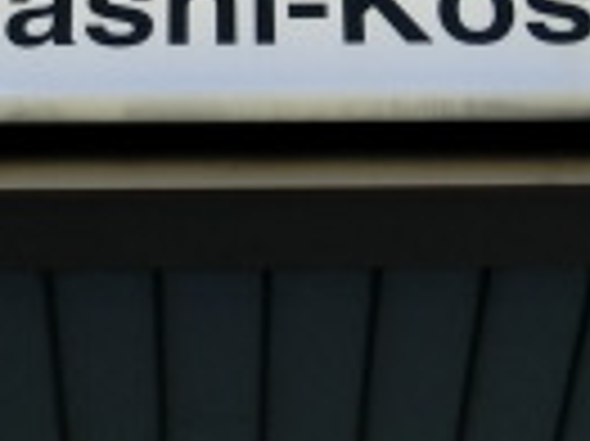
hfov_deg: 11.9
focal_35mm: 166
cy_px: -207
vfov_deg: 8.7
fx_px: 2827
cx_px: 203
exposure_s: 1/250
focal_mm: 6
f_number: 3.9
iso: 80
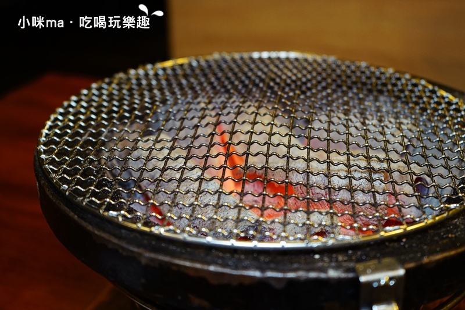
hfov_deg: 42.8
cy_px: 155
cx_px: 232
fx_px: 594
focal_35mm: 46
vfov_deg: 29.2
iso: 1000
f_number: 4.5
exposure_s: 1/60
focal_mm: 46
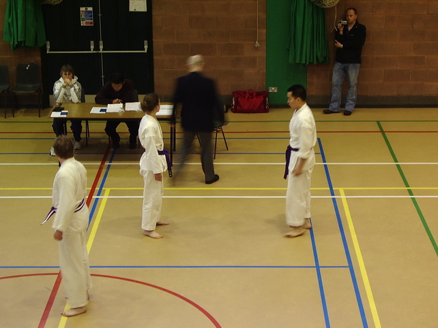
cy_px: 163
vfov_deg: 18.2
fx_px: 1025
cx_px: 220
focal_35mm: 81
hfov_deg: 24.1
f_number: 3.9
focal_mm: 12.2
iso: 100
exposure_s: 1/6
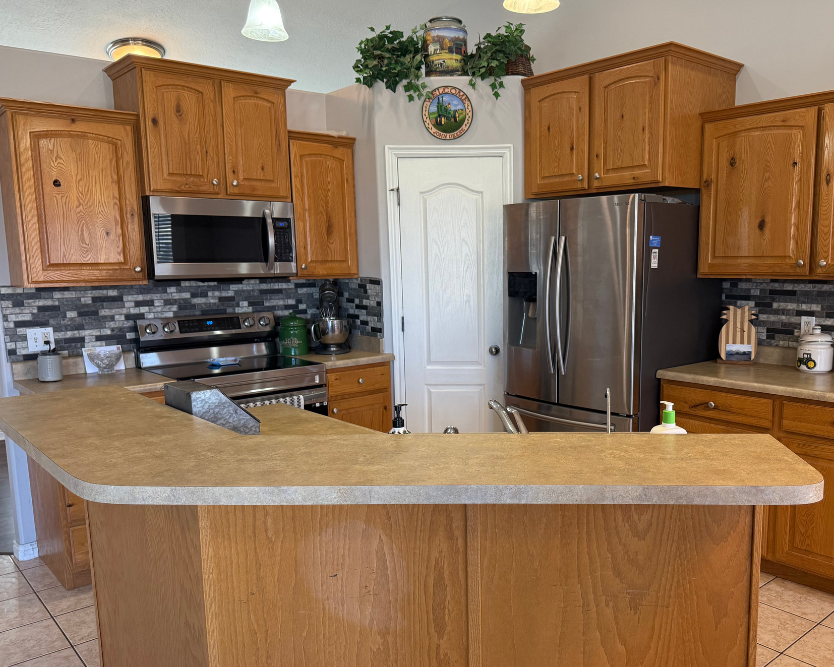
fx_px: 716
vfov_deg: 49.9
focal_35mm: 29
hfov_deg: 60.0
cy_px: 358
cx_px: 494
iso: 250
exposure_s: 1/120
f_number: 1.78
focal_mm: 6.76
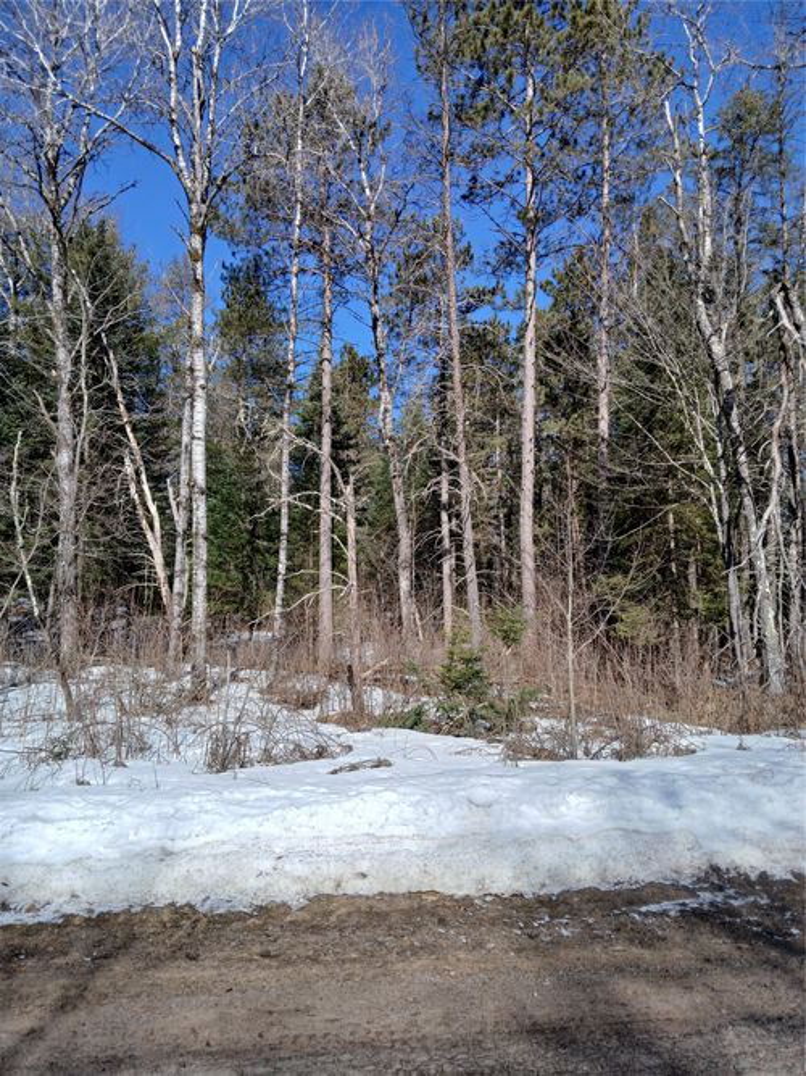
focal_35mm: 26
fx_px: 807
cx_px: 403
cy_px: 538
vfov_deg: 67.3
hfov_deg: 53.0
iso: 20
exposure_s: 1/853
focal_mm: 3.98
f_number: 1.8
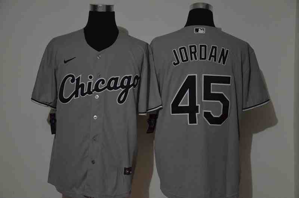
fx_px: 597
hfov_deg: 28.1
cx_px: 150
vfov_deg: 18.8
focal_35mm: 72
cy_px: 99
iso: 4000
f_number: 4.5
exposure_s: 1/50
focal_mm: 48
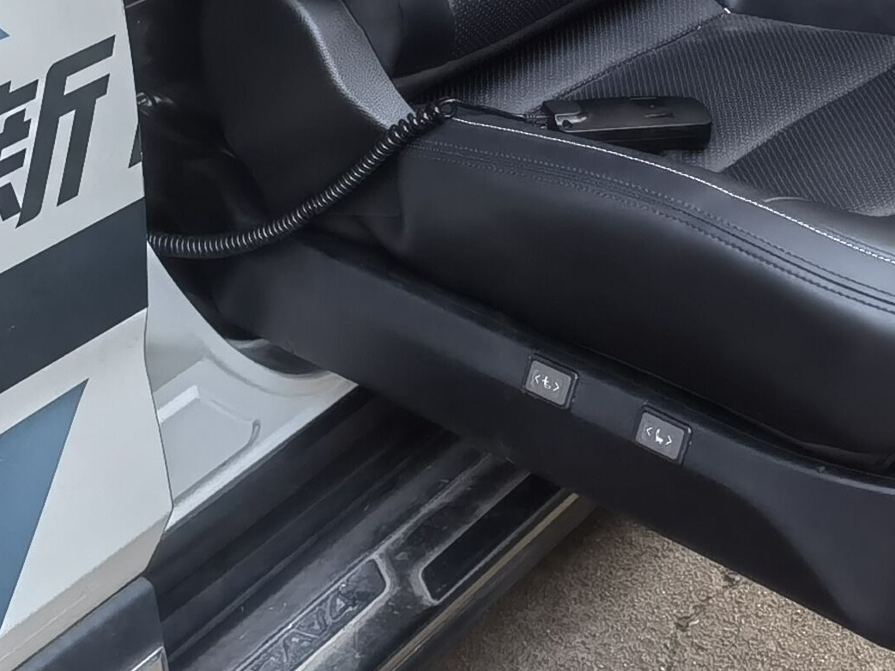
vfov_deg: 13.8
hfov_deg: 18.5
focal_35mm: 106
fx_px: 2740
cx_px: 531
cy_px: 16
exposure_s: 1/167
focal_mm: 5.54
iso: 320
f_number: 1.8
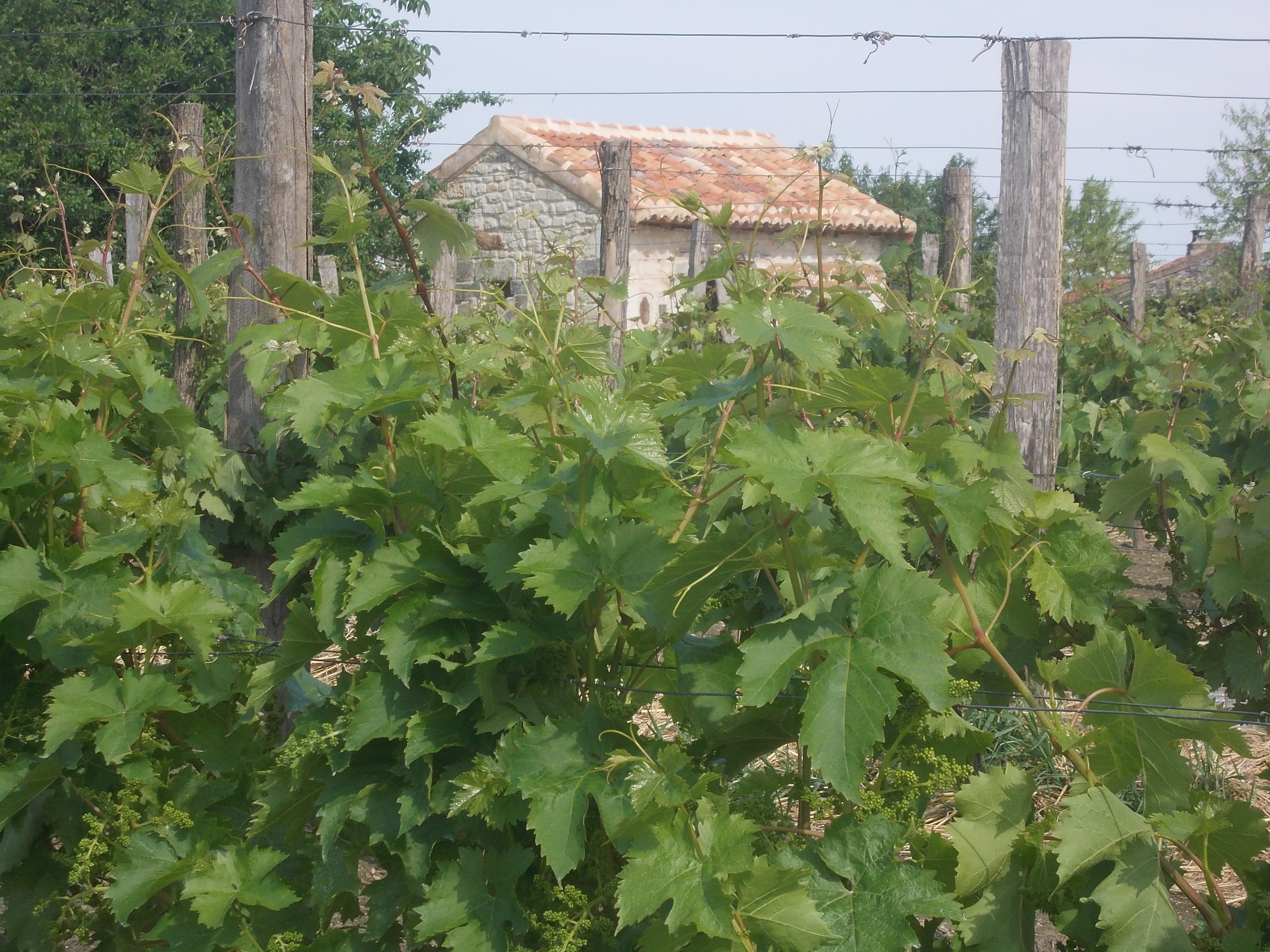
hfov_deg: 17.4
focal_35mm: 113
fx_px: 4146
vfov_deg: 13.1
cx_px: 635
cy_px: 476
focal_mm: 16
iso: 80
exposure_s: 1/200
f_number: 5.8
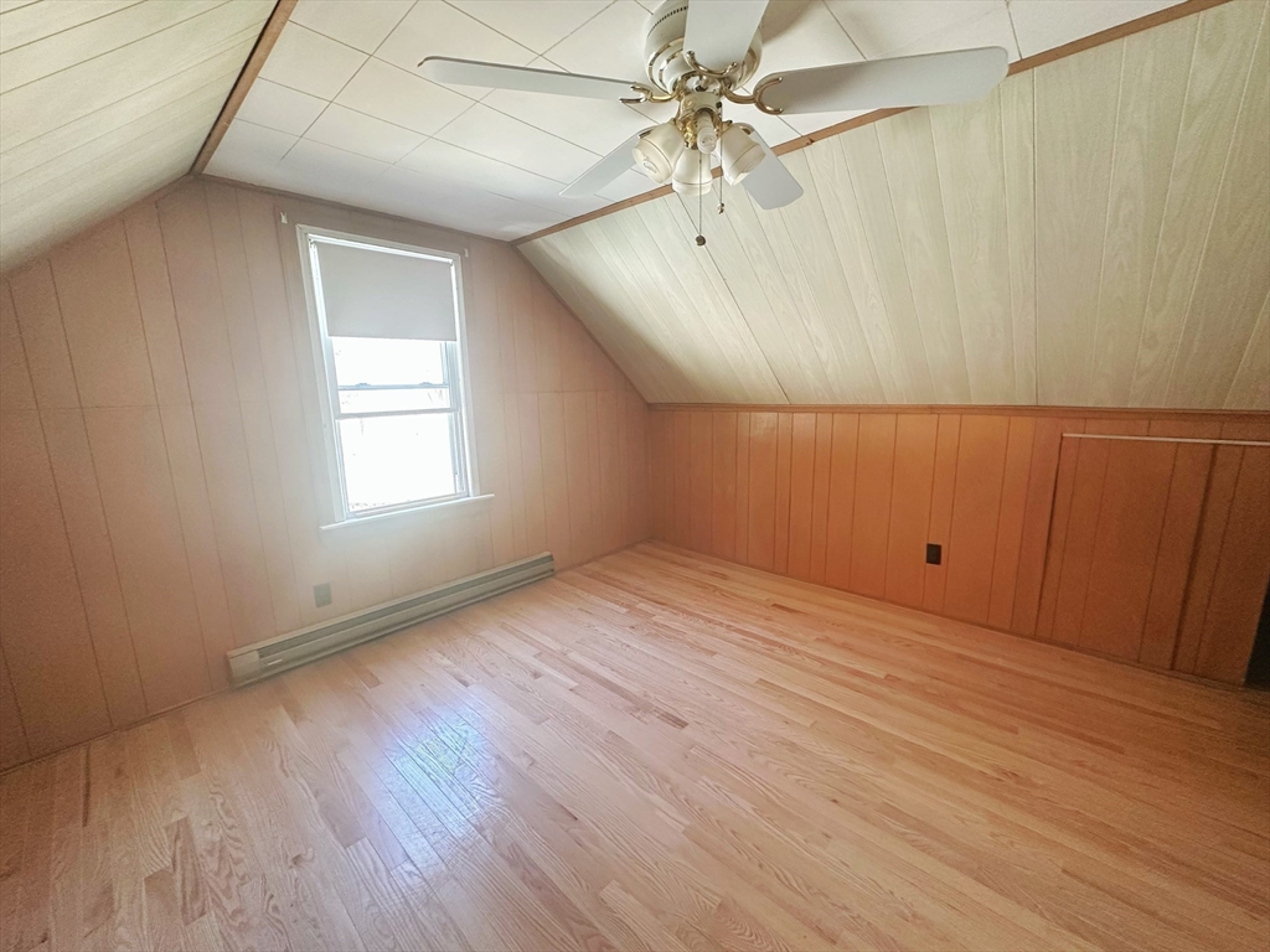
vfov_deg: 85.7
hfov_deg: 102.1
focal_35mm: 14
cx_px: 635
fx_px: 514
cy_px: 476
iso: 320
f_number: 2.2
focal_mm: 2.22
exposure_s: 1/85
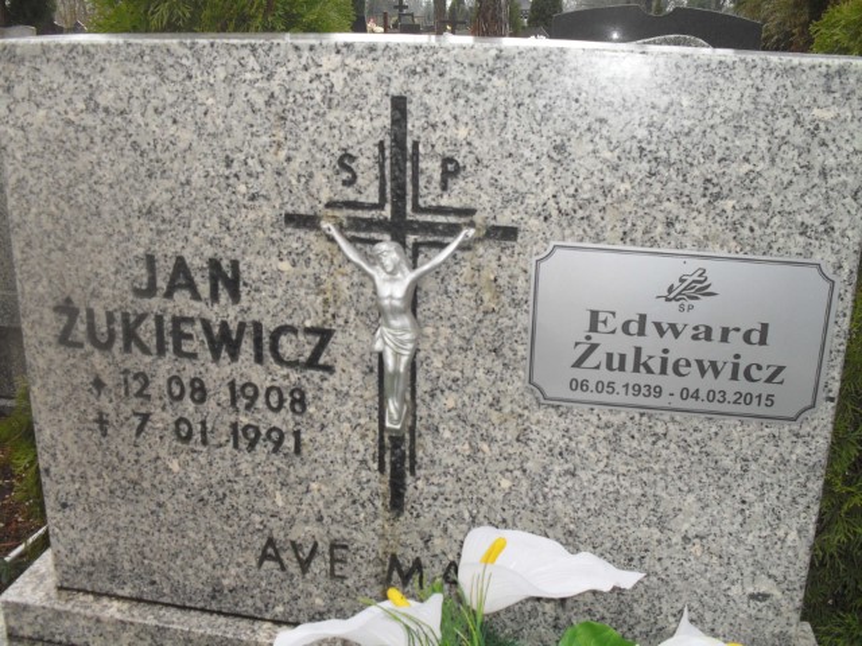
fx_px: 872
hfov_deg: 52.6
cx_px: 431
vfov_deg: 40.7
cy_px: 323
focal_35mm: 35
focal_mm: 6.3
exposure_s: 1/125
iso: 100
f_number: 3.2
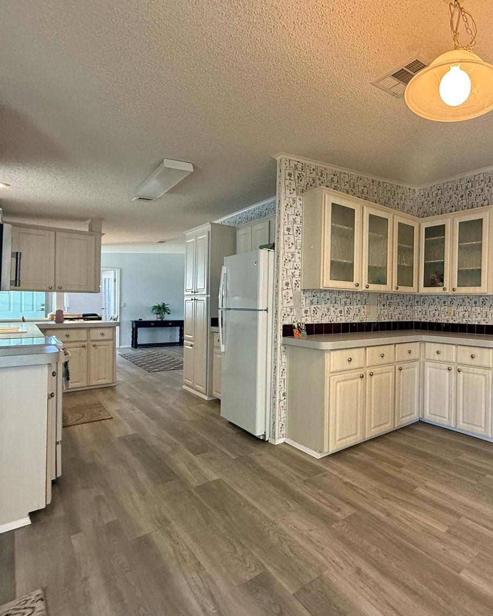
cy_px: 307
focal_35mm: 19
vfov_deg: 83.3
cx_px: 395
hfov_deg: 64.5
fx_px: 346
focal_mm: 2.22
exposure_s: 1/60
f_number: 2.2
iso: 400
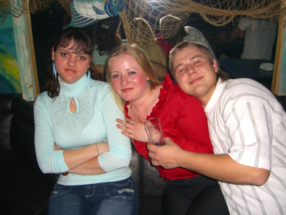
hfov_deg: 49.0
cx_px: 143
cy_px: 108
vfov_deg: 37.7
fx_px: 314
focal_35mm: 38
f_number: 2.8
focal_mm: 7.9
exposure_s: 1/60
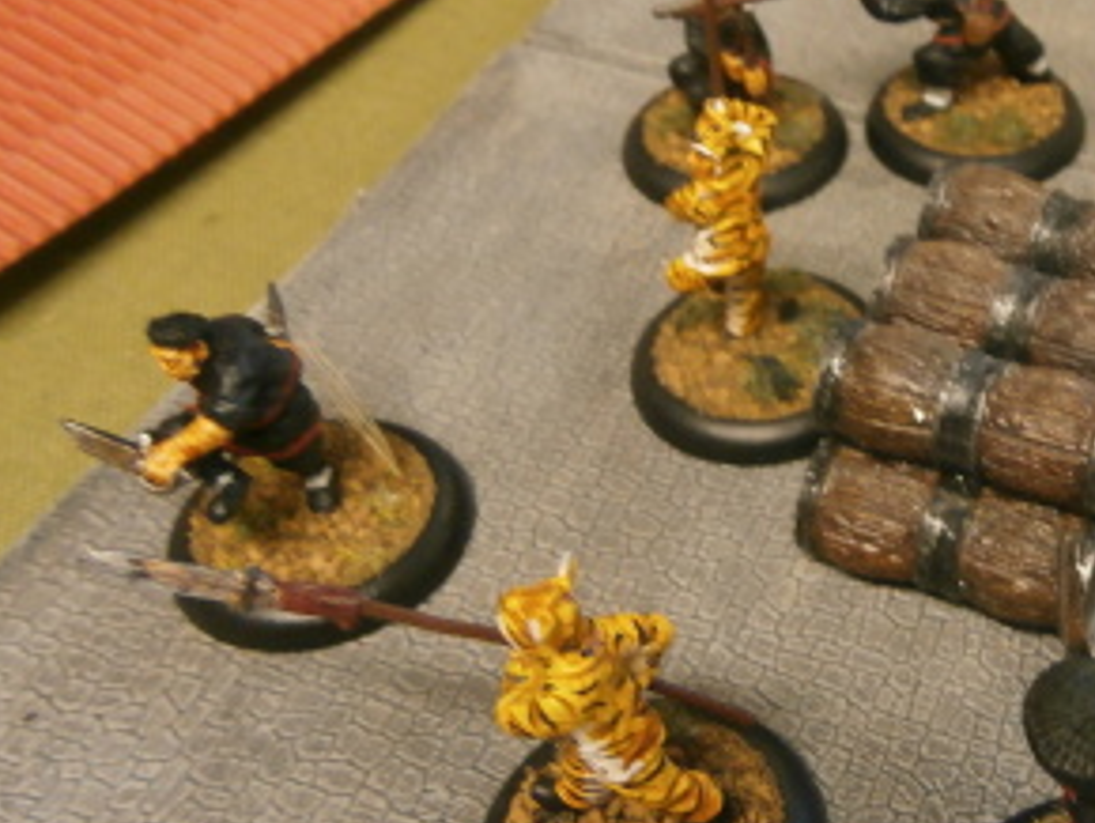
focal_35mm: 48
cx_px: 978
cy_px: 366
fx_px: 1520
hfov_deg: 37.2
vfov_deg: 30.3
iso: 200
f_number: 2.8
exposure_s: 1/25
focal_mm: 4.7
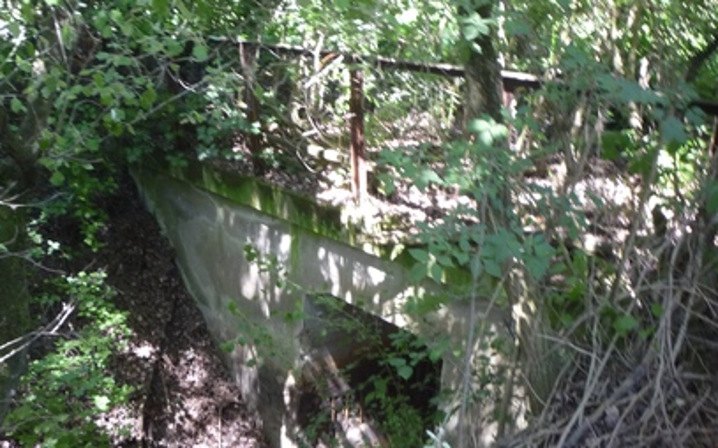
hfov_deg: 49.1
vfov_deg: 31.8
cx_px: 305
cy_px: 273
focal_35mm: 40
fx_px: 782
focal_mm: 5.2
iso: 250
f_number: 3.3
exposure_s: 1/30
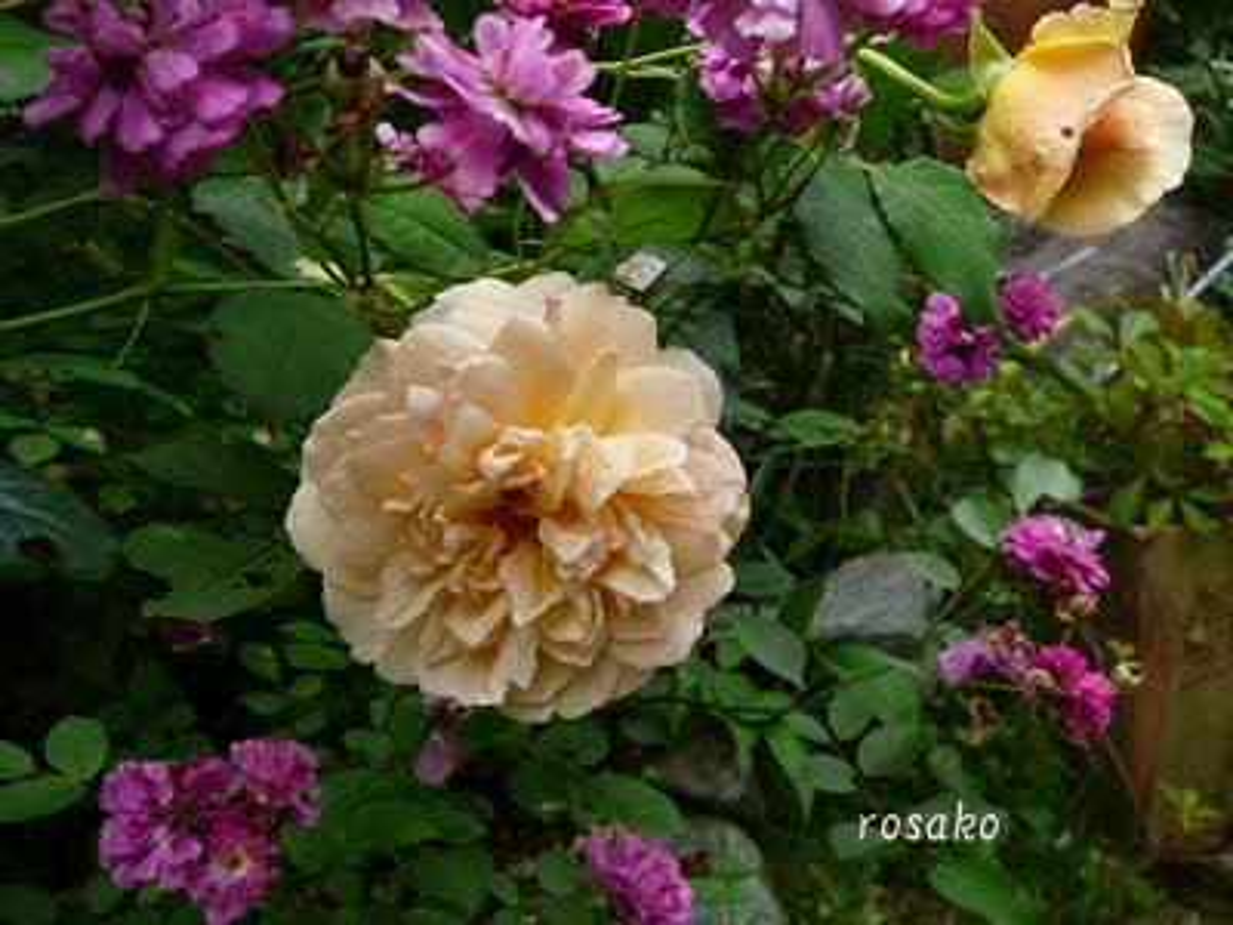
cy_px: 462
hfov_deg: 52.6
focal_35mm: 35
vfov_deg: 40.7
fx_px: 1247
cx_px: 616
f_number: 2.8
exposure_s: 1/320
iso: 80
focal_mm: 5.2
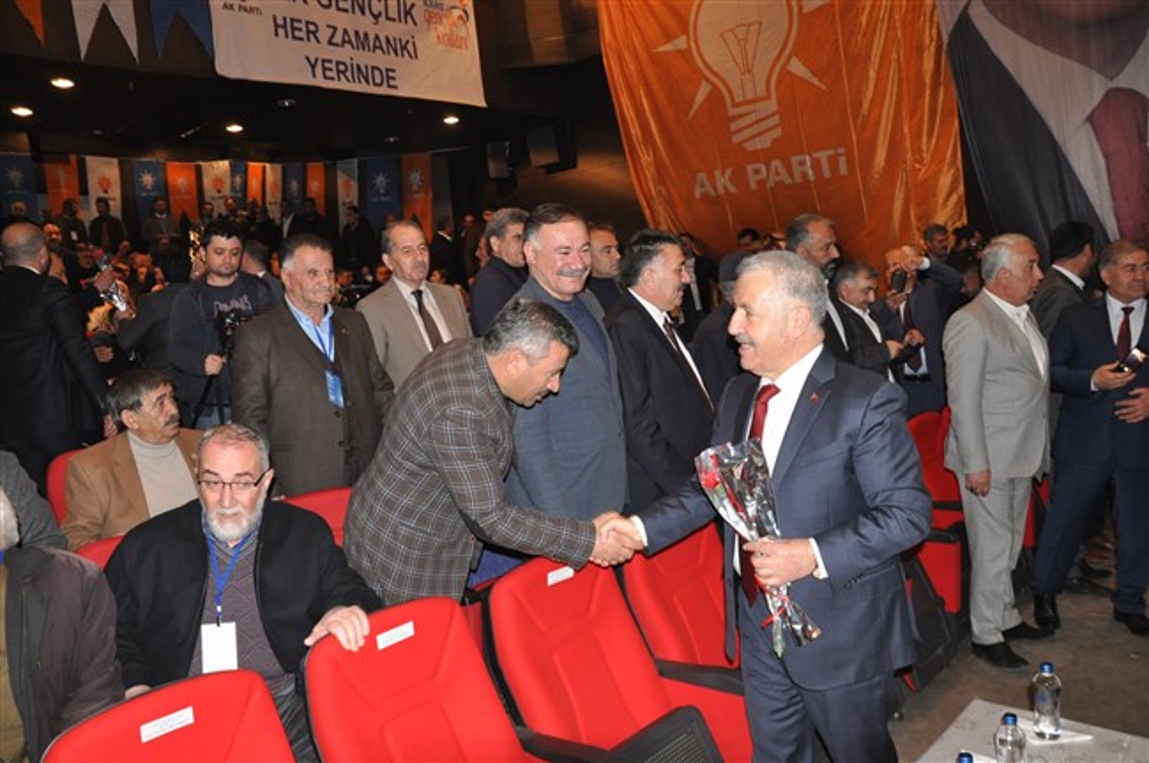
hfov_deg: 67.4
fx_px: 861
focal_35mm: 27
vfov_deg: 47.8
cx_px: 574
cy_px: 382
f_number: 4.5
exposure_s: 1/60
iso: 1250
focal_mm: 18
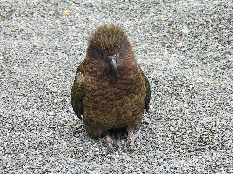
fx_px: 2154
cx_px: 116
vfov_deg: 4.6
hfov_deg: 6.2
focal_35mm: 320
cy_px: 87
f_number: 5
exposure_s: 1/125
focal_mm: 57.1
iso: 400
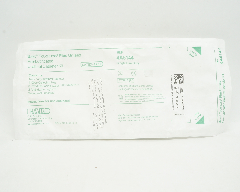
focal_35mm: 38
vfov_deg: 39.2
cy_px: 95
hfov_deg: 47.9
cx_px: 124
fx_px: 270
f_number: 14
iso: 400
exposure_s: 1/10
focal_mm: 22
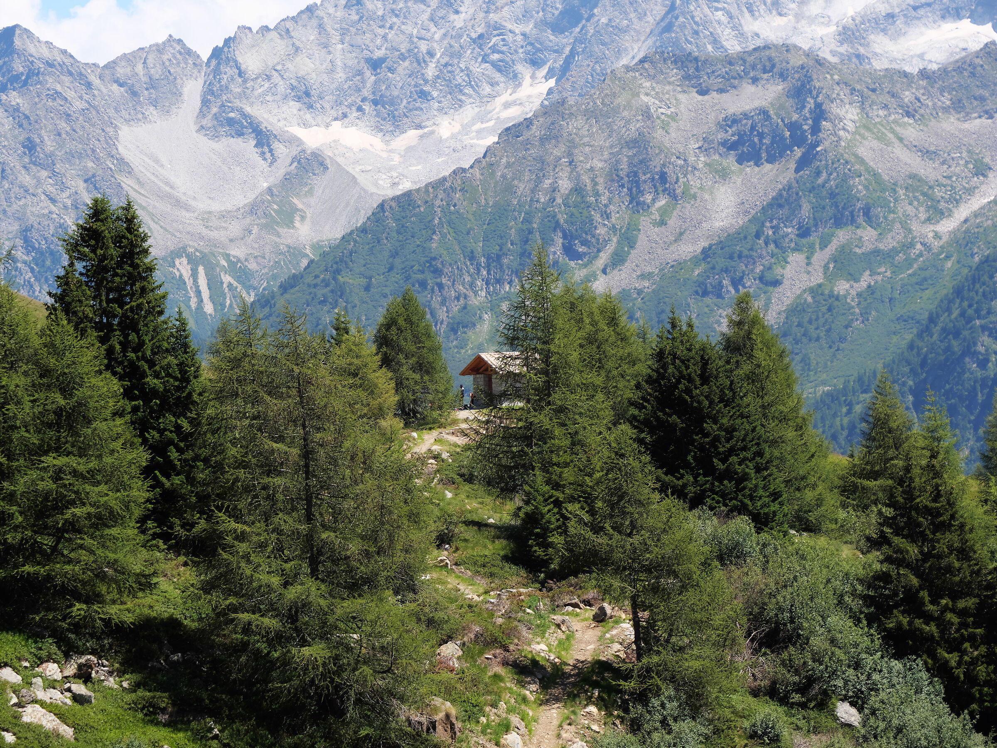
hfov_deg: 16.4
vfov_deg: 12.3
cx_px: 498
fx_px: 3456
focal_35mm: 120
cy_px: 374
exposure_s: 1/500
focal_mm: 60
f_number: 5.6
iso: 200
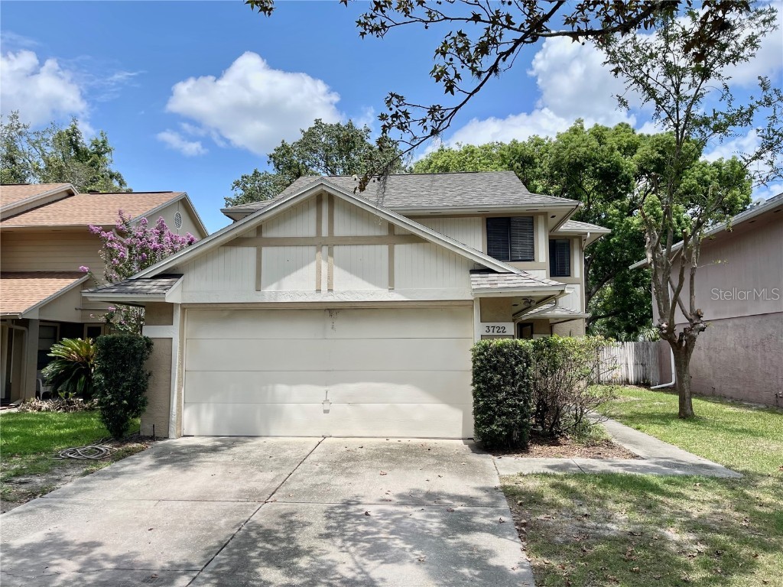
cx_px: 392
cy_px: 294
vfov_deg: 53.1
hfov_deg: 67.3
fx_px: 588
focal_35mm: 26
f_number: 1.6
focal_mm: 5.1
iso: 32
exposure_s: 1/2597
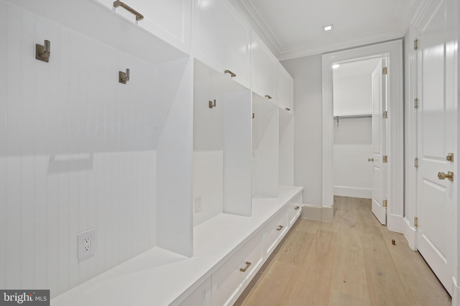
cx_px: 230
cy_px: 153
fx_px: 204
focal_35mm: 16
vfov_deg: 73.7
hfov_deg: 96.7
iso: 200
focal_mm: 16
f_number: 8
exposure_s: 1/2
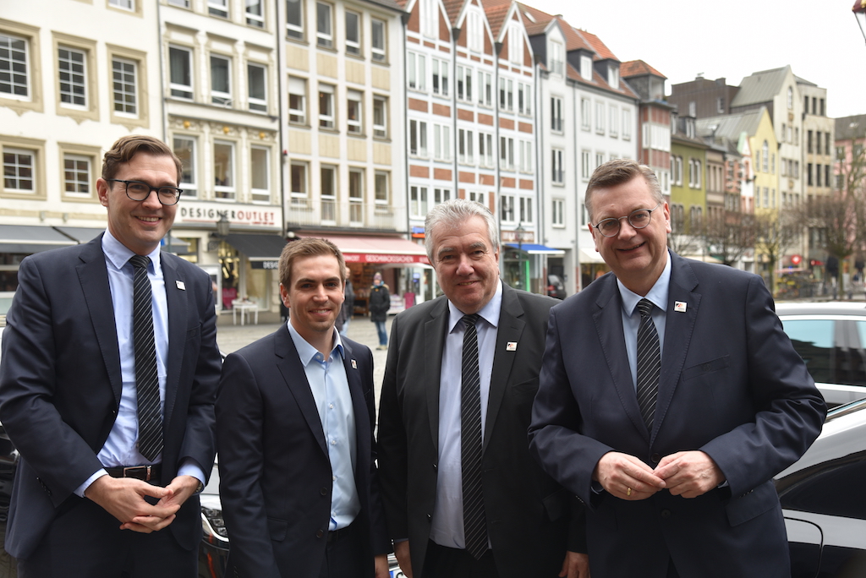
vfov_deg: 29.3
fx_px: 1107
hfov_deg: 42.7
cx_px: 433
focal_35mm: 46
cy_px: 289
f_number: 5
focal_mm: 46
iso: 400
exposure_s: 1/100
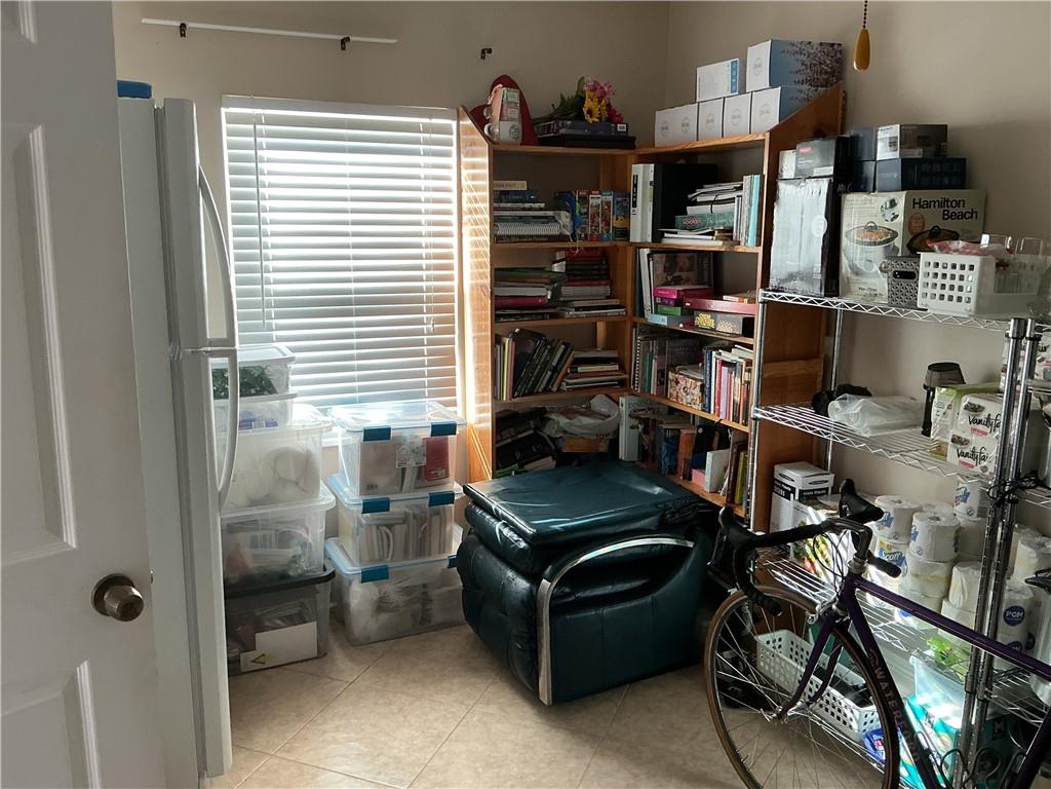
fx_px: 880
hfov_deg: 61.7
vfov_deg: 48.2
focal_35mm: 29
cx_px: 526
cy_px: 394
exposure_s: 1/60
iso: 100
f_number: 1.8
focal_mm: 3
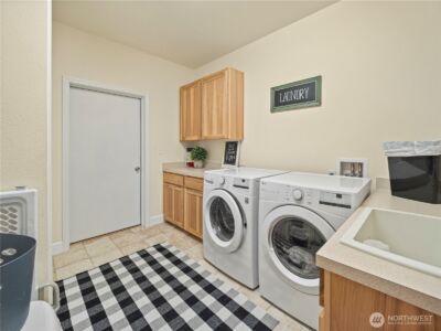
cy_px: 166
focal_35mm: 14
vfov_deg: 85.7
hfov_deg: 102.1
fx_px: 178
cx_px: 220
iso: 100
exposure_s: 1/6
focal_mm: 7
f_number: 4
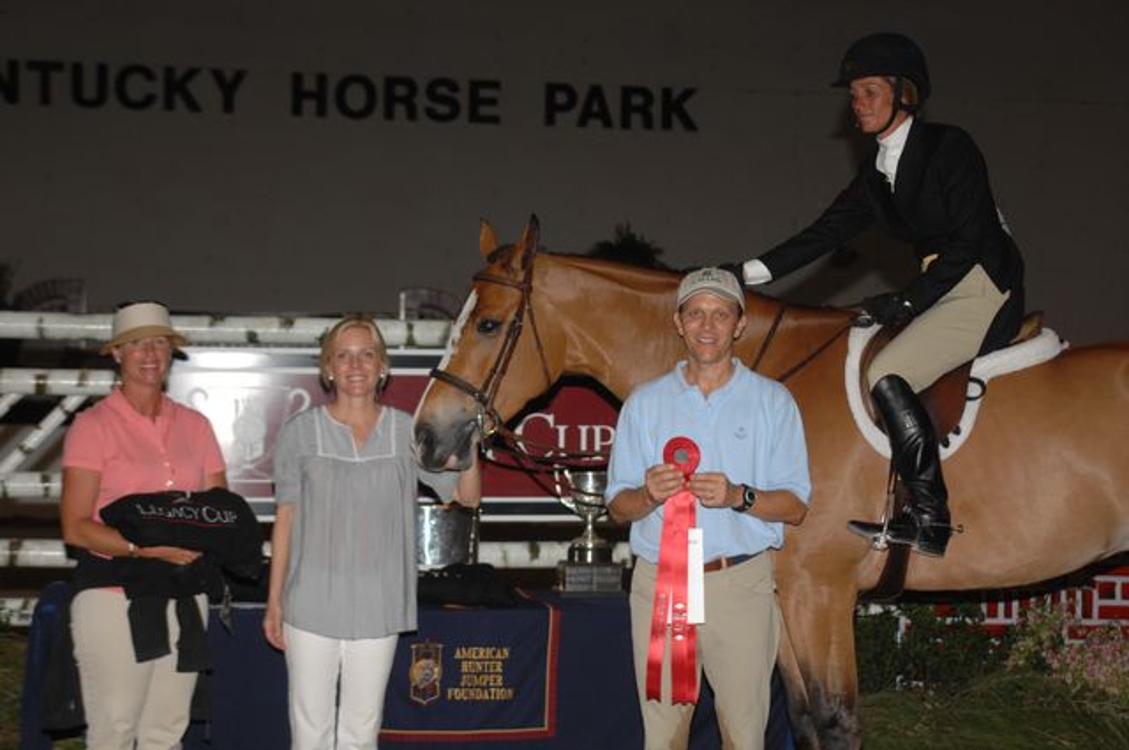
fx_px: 2443
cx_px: 564
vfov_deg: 17.4
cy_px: 375
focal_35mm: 78
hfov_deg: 26.0
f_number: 4.2
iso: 200
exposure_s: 1/125
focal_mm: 52
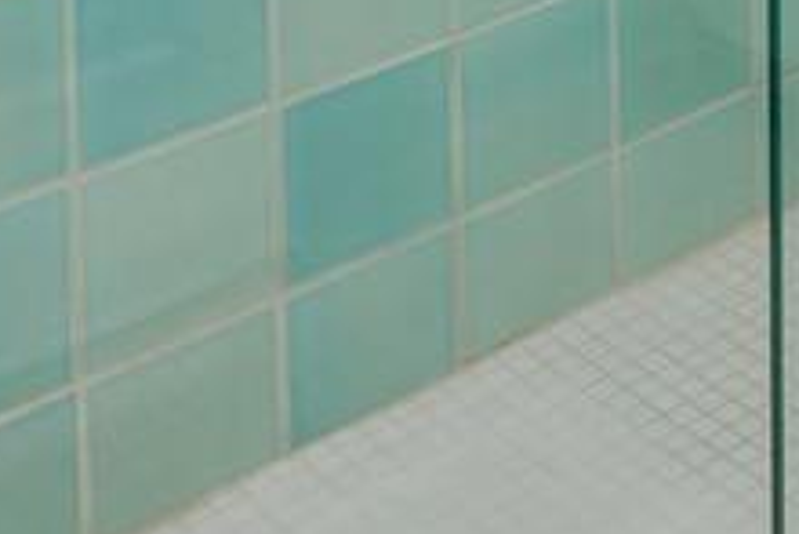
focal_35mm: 98
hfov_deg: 18.2
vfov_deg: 10.4
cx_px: 1249
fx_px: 2176
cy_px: -1021
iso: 100
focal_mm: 10
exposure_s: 1/15
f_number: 7.1
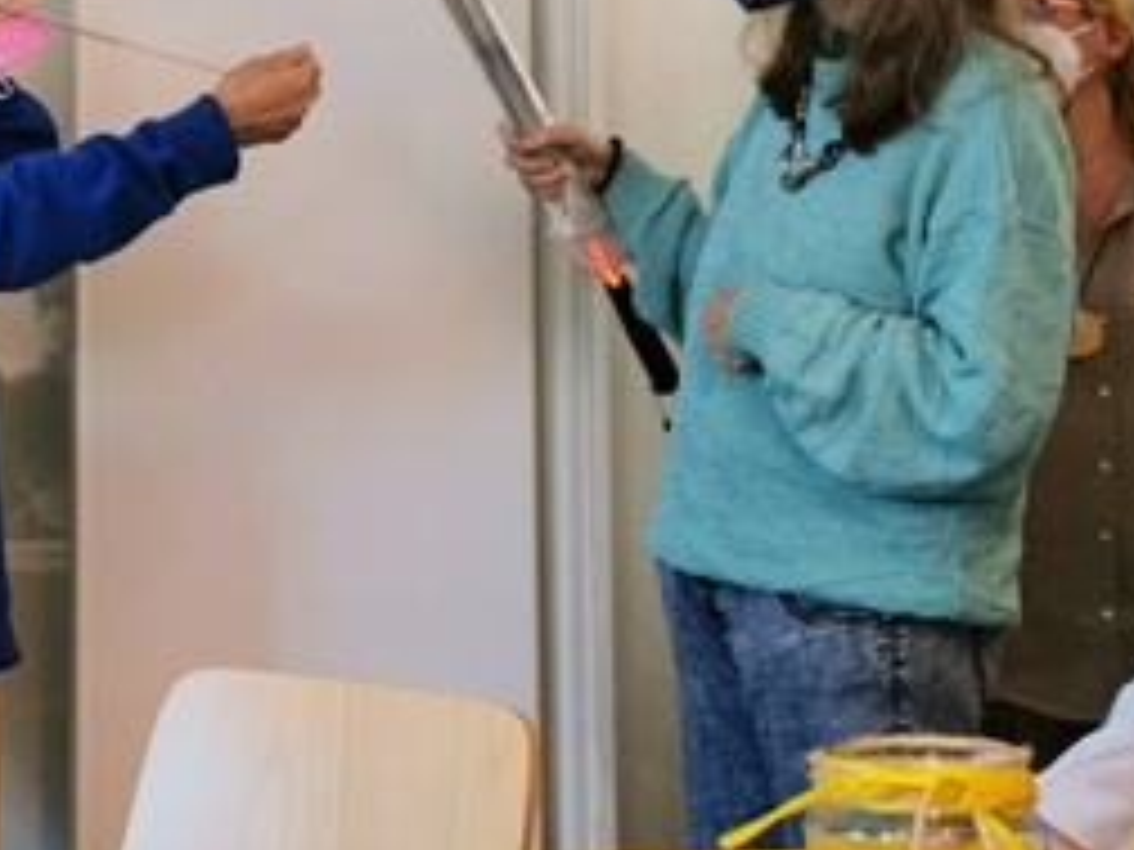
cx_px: -130
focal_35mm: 89
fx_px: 2916
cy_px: 144
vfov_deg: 16.4
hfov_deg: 20.9
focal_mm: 5.58
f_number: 1.8
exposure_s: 1/50
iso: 160
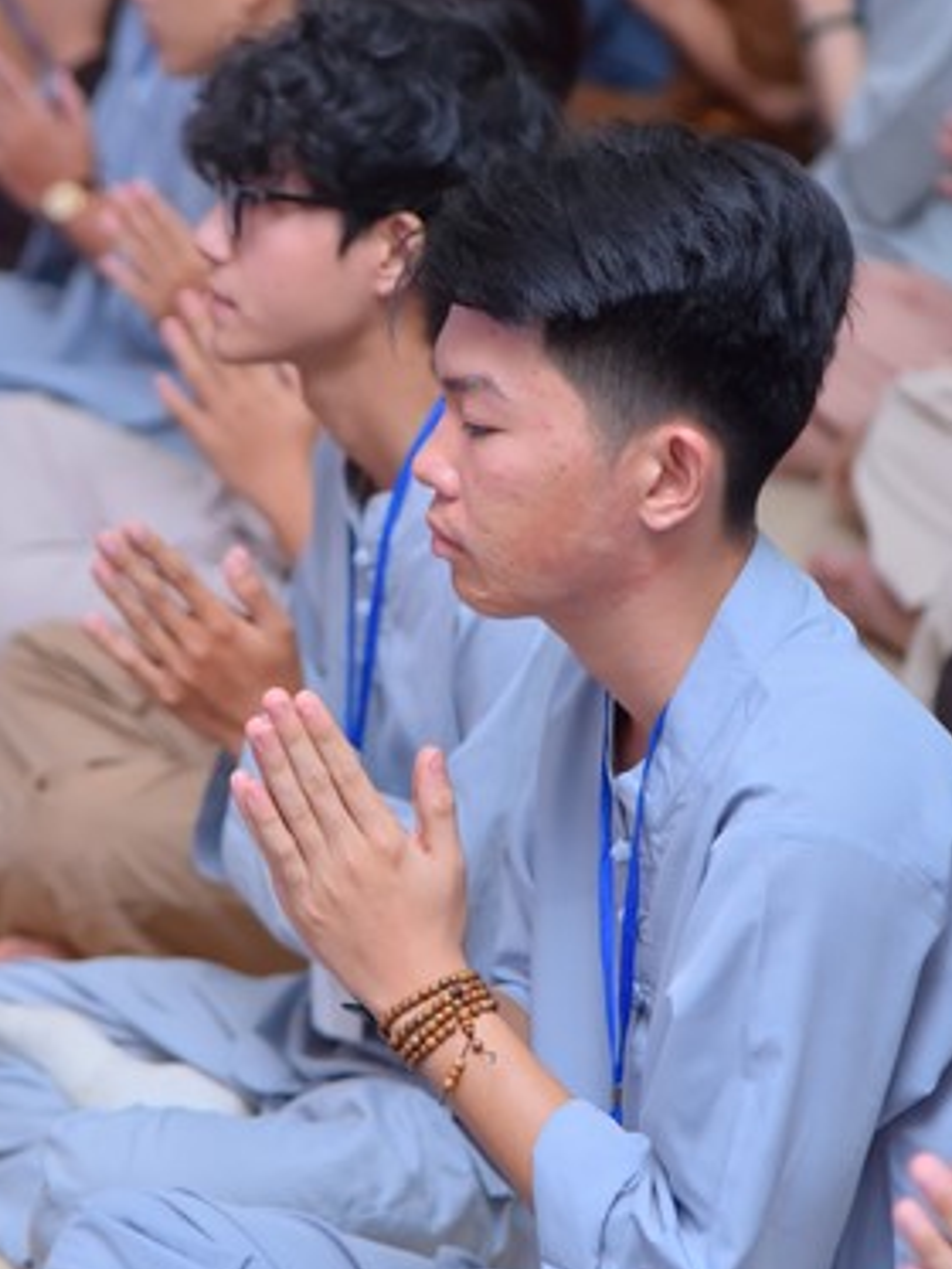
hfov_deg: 8.4
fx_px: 6450
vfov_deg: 11.2
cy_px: 660
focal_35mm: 176
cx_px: 298
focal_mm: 105
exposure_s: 1/160
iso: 1250
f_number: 4.5
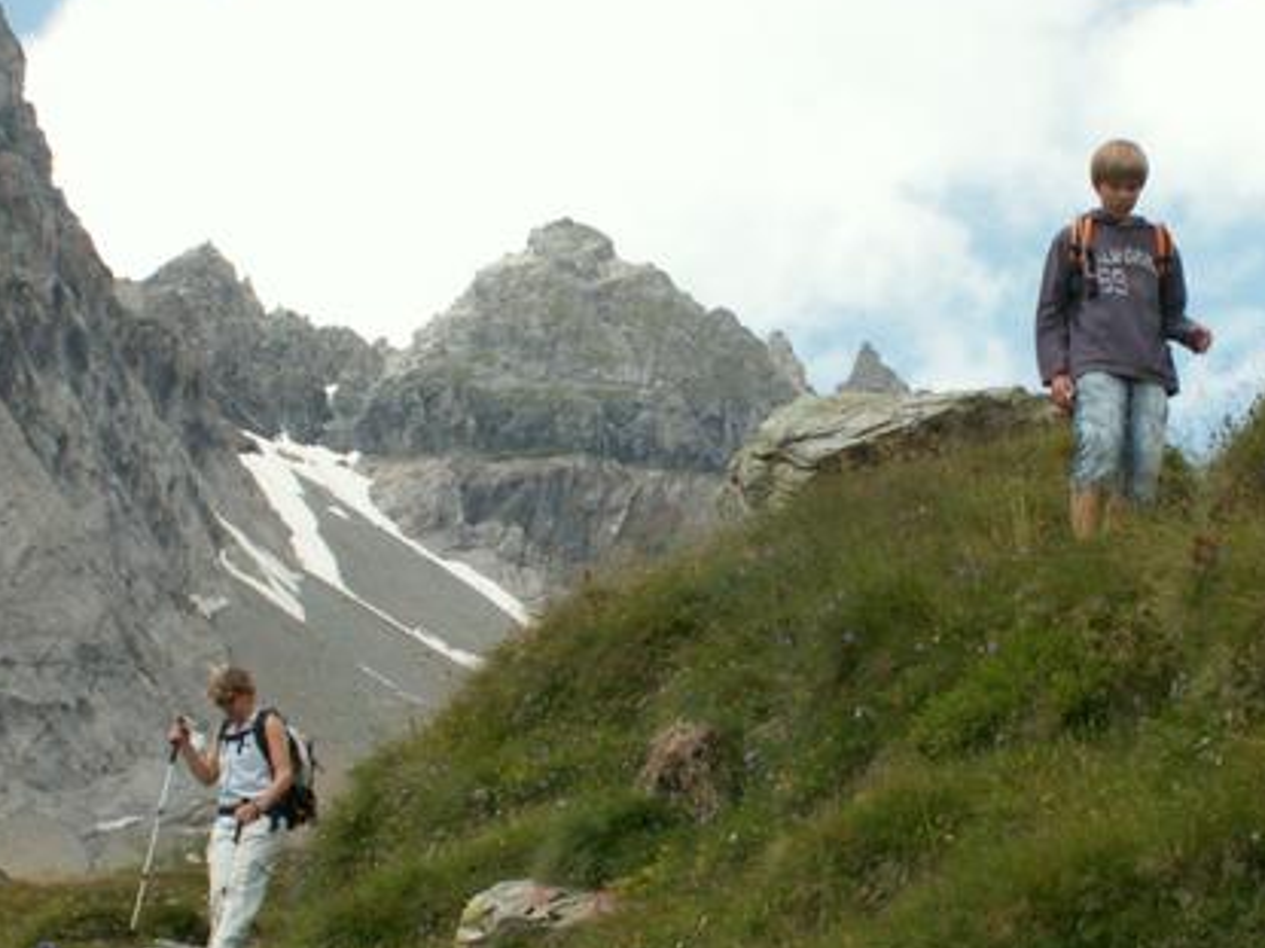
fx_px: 3215
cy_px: 546
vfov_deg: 16.8
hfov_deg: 22.2
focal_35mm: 88
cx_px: 793
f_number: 6.3
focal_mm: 9.46
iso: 50
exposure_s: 1/125
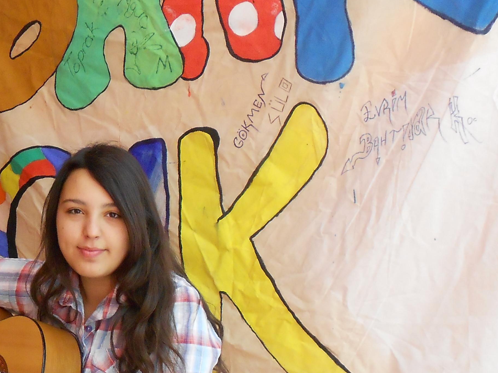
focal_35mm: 62
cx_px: 69
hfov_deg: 30.1
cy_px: 252
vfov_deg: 23.5
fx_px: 892
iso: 200
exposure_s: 1/30
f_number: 3.2
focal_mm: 4.6
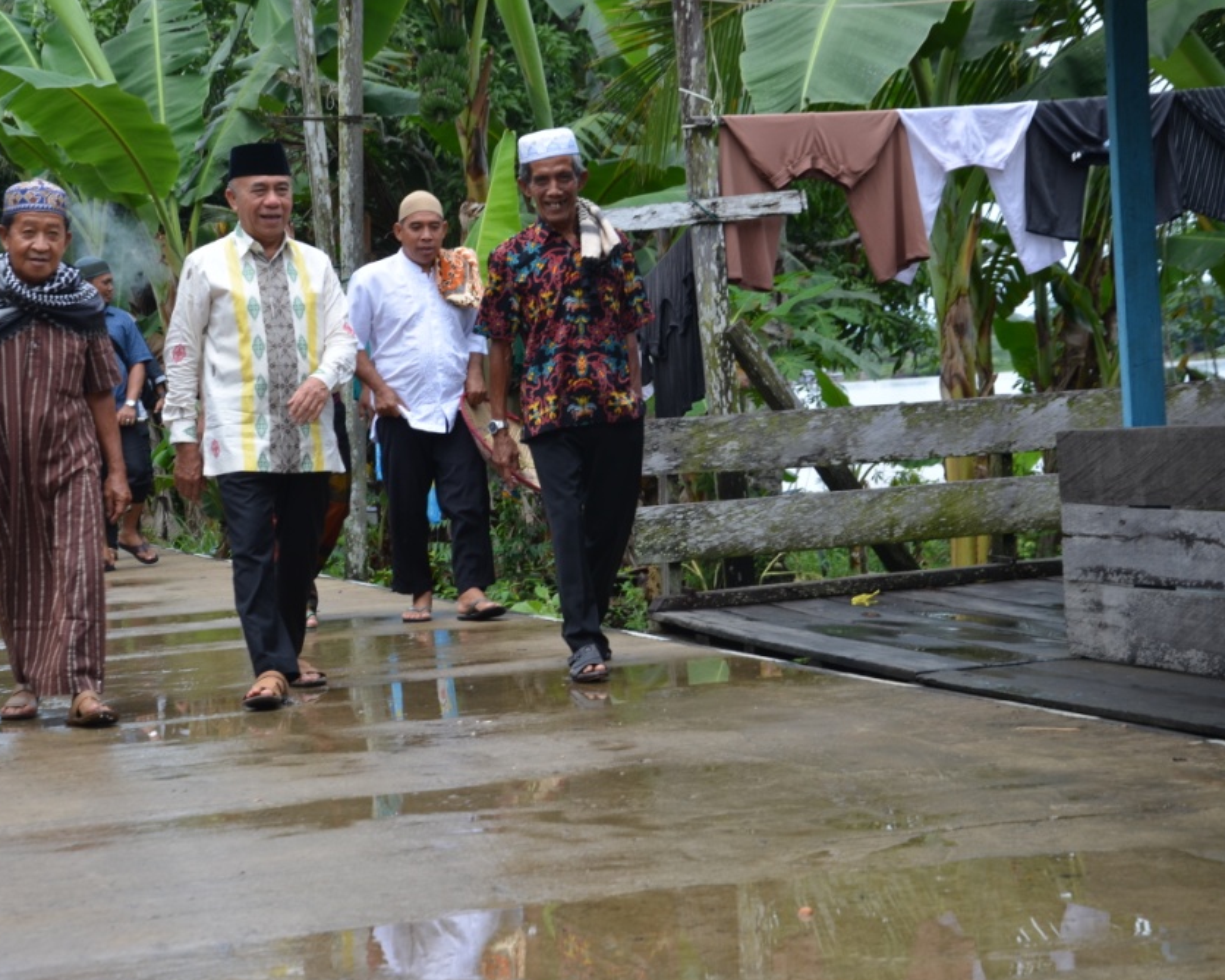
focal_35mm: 86
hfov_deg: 22.2
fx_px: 3118
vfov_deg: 17.9
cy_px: 491
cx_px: 541
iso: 200
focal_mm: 50
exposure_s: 1/250
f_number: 8
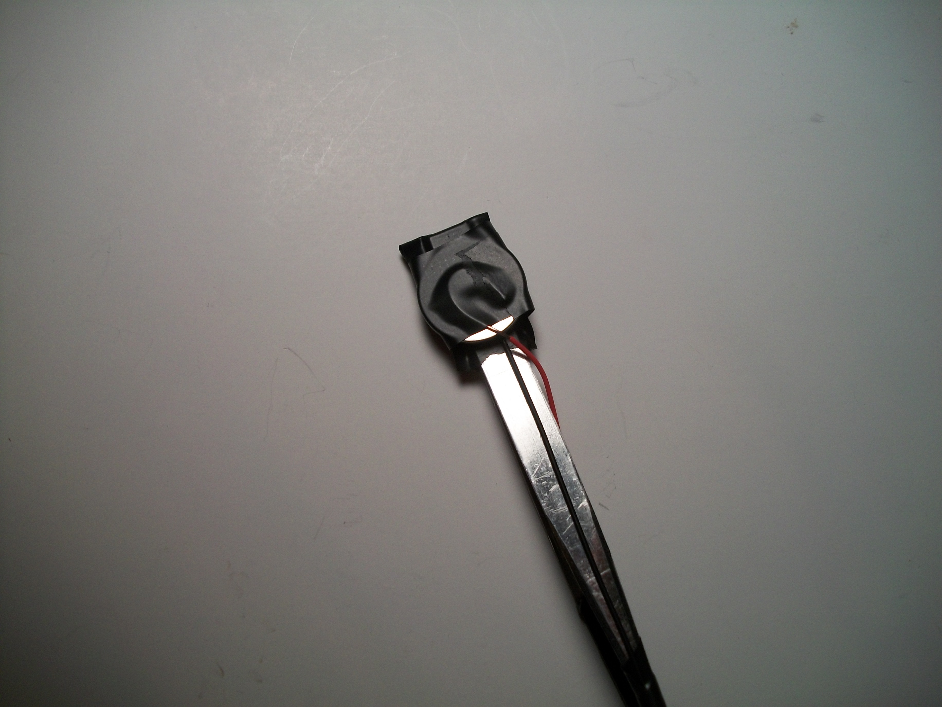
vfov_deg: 44.2
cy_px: 354
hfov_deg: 56.8
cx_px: 471
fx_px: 871
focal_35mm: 32
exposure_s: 1/125
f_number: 2.9
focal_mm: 5.7
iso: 80
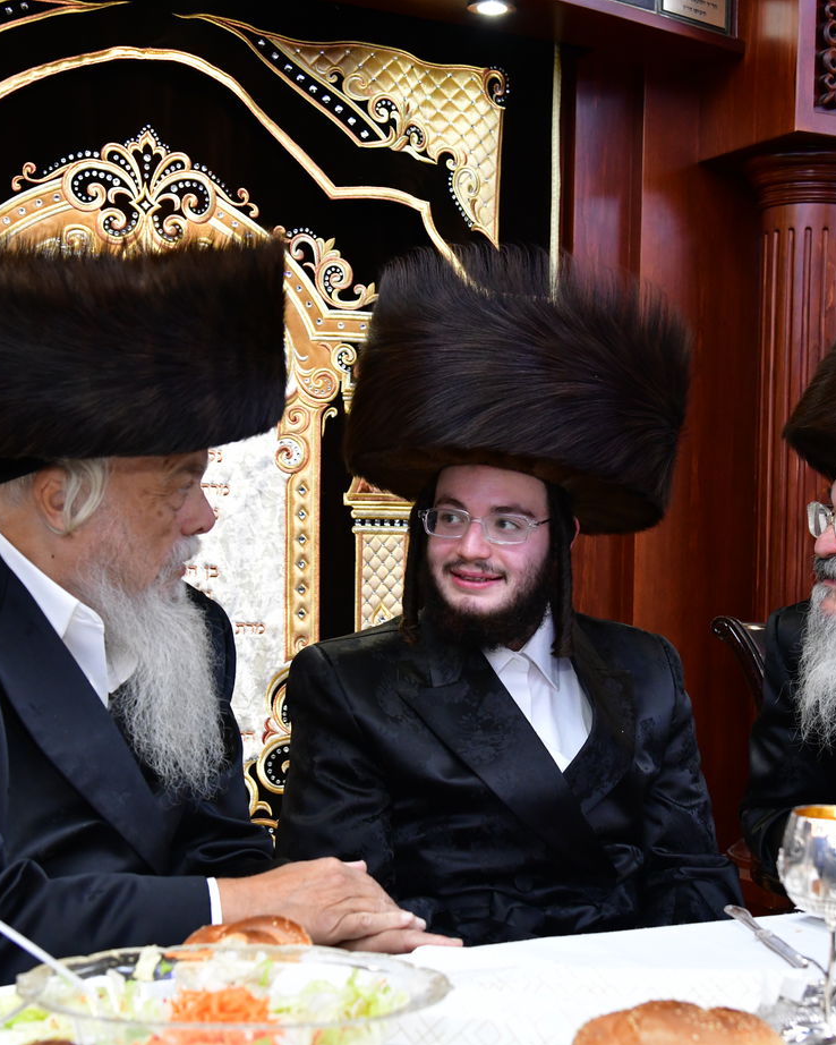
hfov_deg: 26.7
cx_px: 476
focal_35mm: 57
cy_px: 528
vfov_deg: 33.0
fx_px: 1762
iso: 2500
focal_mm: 40
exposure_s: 1/100
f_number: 5.6
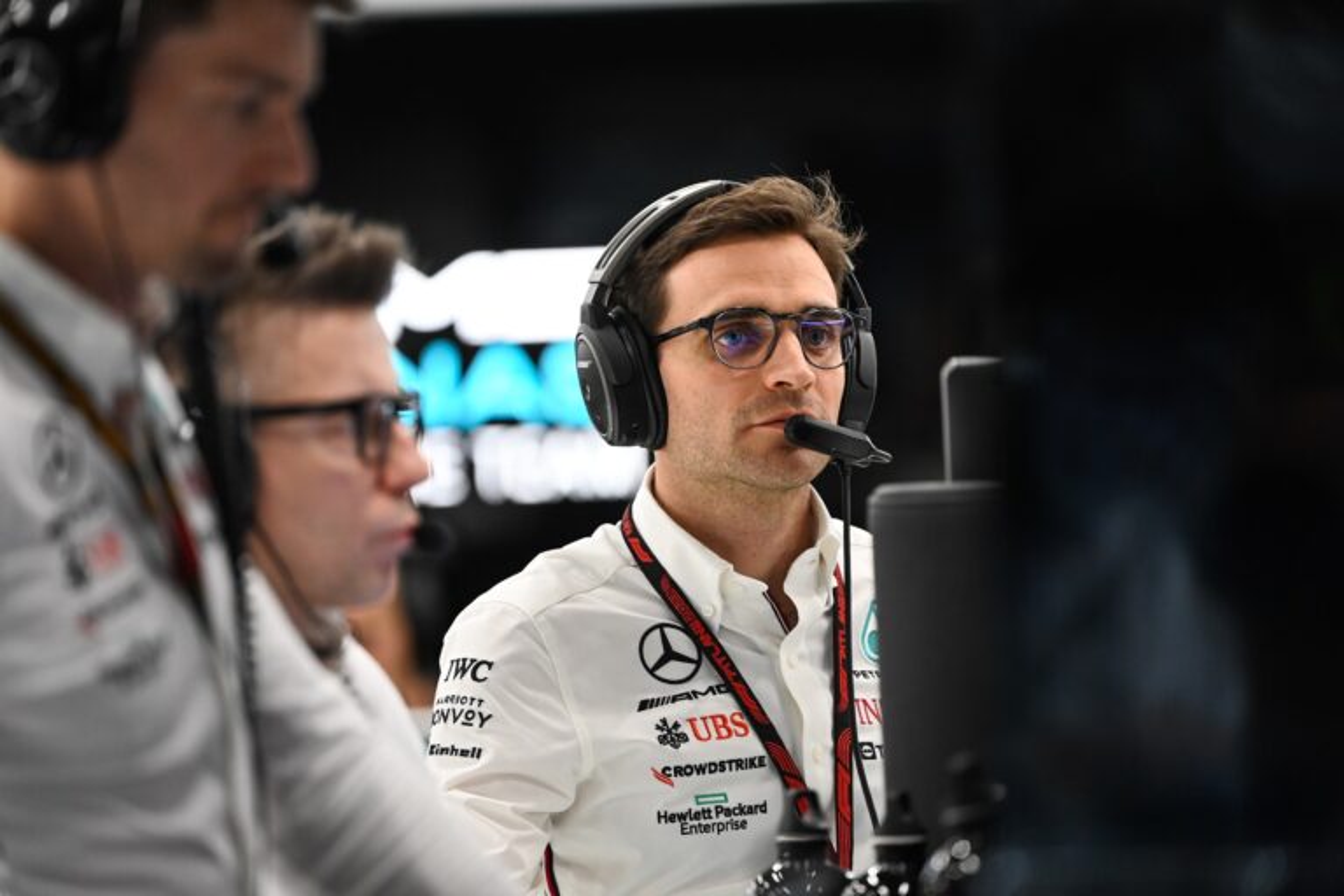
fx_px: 11946
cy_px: 448
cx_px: 672
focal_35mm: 320
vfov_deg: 4.3
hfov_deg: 6.4
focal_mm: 320
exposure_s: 1/250
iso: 3200
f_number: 4
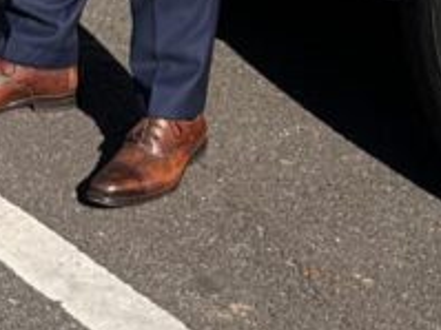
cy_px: -512
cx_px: 291
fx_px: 2101
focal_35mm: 165
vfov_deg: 8.1
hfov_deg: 12.0
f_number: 1.78
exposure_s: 1/5848
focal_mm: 6.86
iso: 80
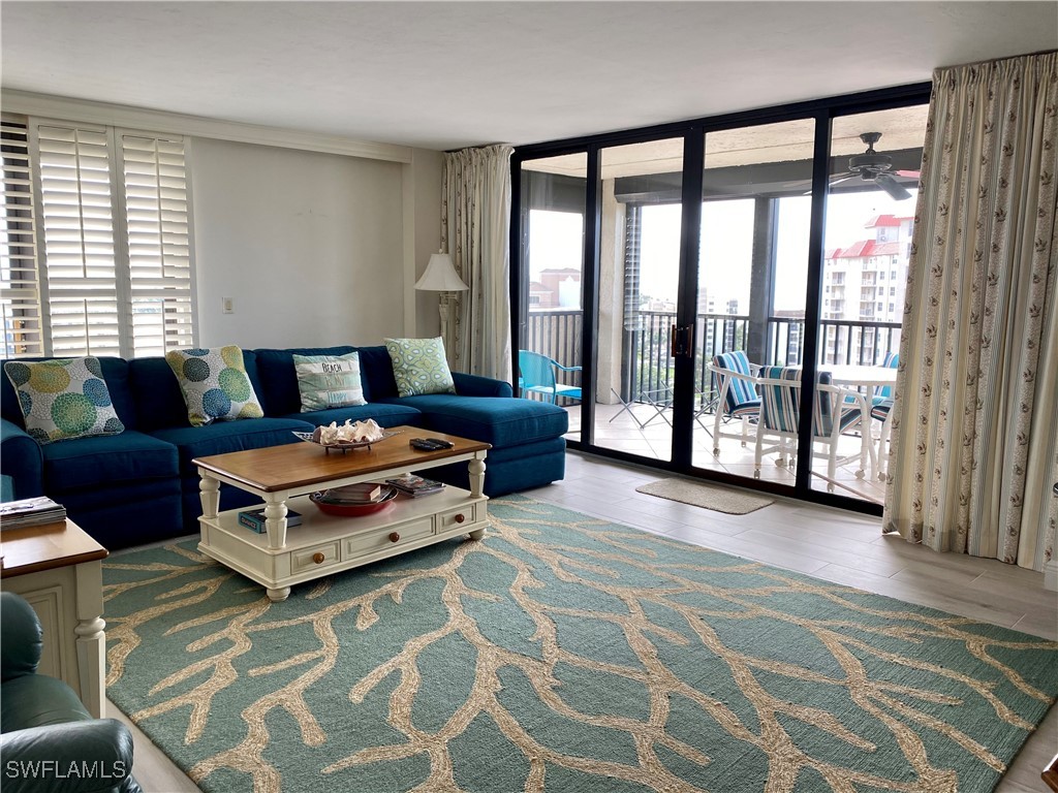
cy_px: 396
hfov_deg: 67.3
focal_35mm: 26
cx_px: 529
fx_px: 795
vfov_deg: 53.1
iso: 50
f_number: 1.8
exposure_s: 1/120
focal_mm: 4.25
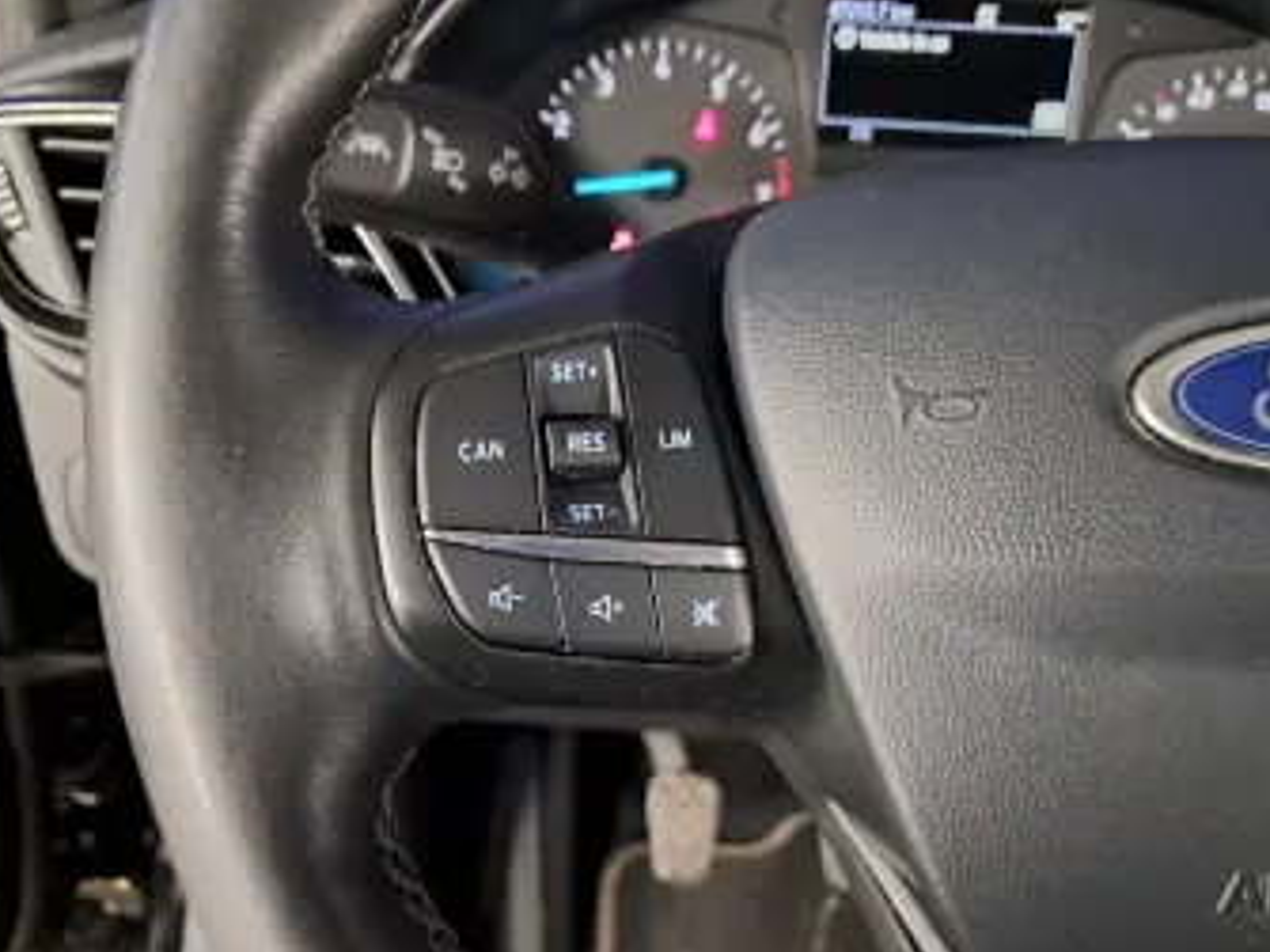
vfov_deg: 48.2
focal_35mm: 29
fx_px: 1064
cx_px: 626
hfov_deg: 61.7
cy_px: 501
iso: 1000
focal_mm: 4
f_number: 1.8
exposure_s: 1/20
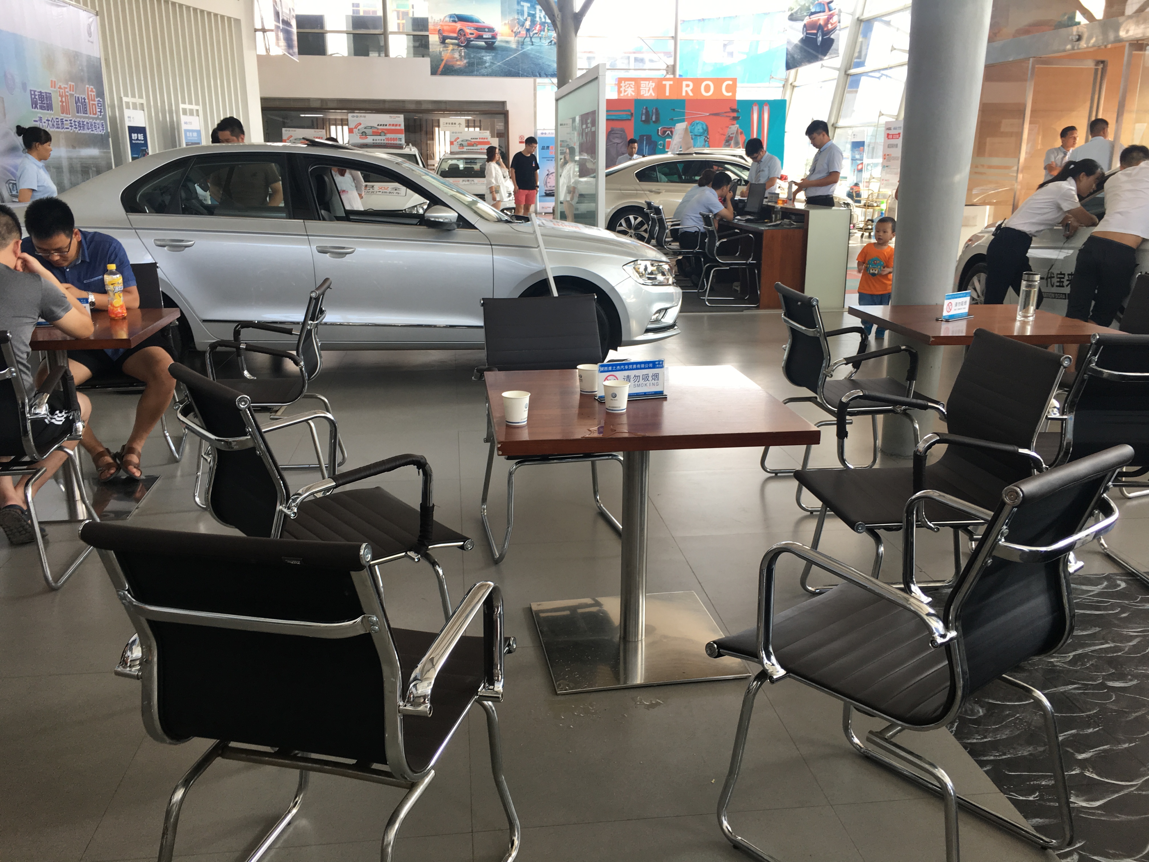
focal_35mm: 29
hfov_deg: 61.7
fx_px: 963
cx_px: 574
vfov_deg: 48.2
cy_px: 431
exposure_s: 1/50
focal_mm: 4.15
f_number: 2.2
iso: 25
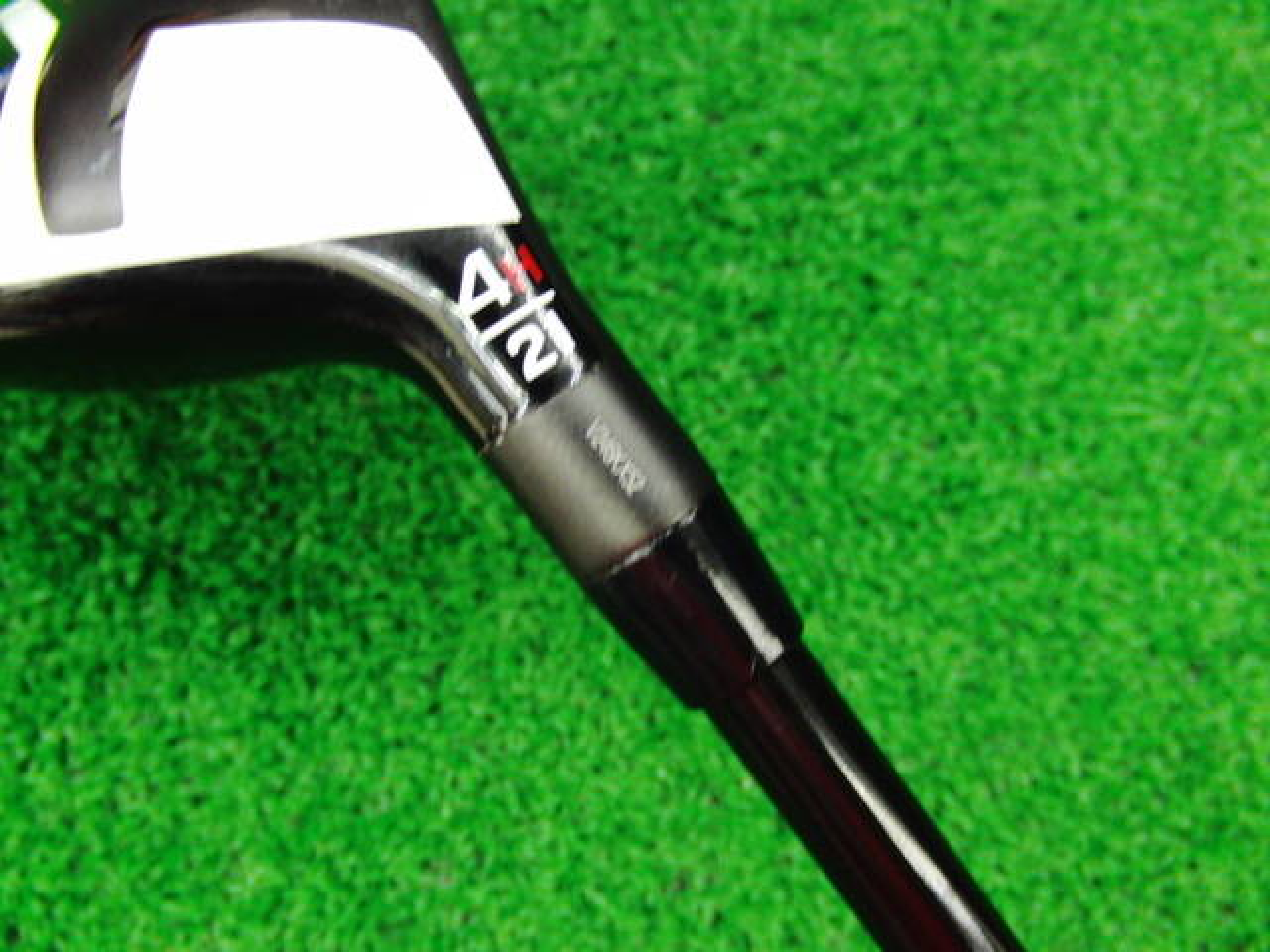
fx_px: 1357
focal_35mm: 37
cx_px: 635
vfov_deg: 38.7
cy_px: 476
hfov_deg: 50.1
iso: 400
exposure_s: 1/25
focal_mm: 6.42
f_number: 3.6
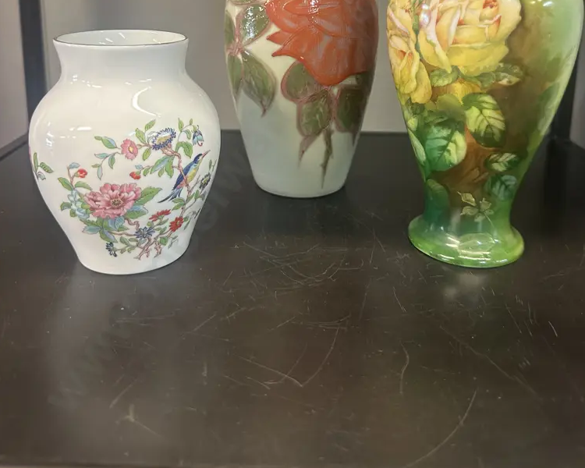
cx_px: 296
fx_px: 554
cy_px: 90
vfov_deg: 43.5
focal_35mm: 32
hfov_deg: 55.7
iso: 200
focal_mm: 6.86
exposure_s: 1/50
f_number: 1.78
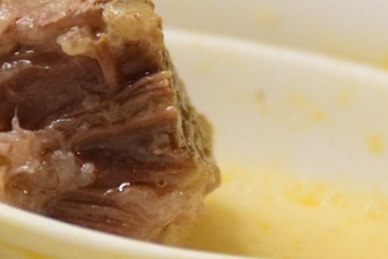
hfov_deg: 3.4
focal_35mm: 612
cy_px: 57
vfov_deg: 2.2
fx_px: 6598
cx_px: 210
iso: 4000
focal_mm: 140
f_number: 5.6
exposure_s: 1/100
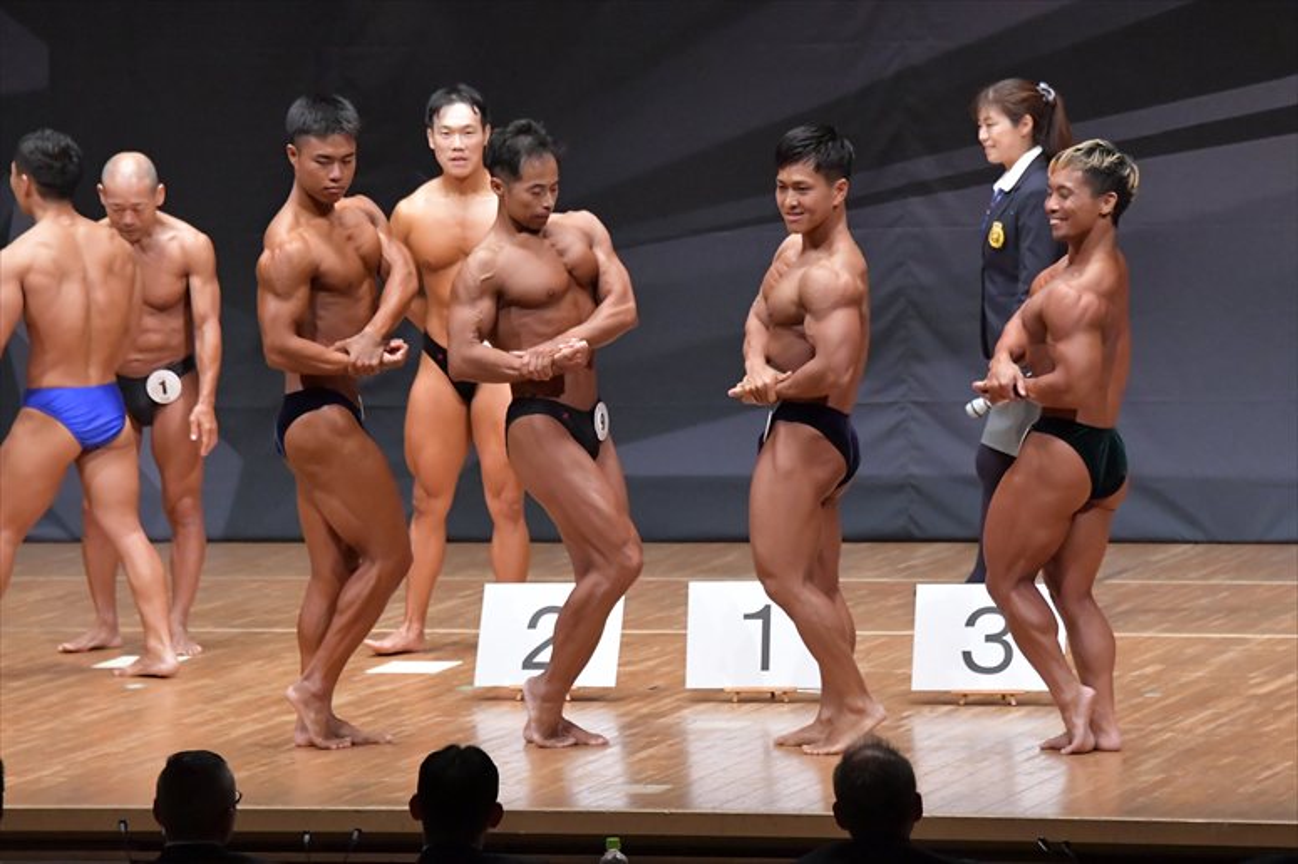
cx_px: 649
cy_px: 432
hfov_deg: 9.2
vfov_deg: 6.1
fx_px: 8109
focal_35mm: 225
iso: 8000
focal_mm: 150
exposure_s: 1/400
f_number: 5.6
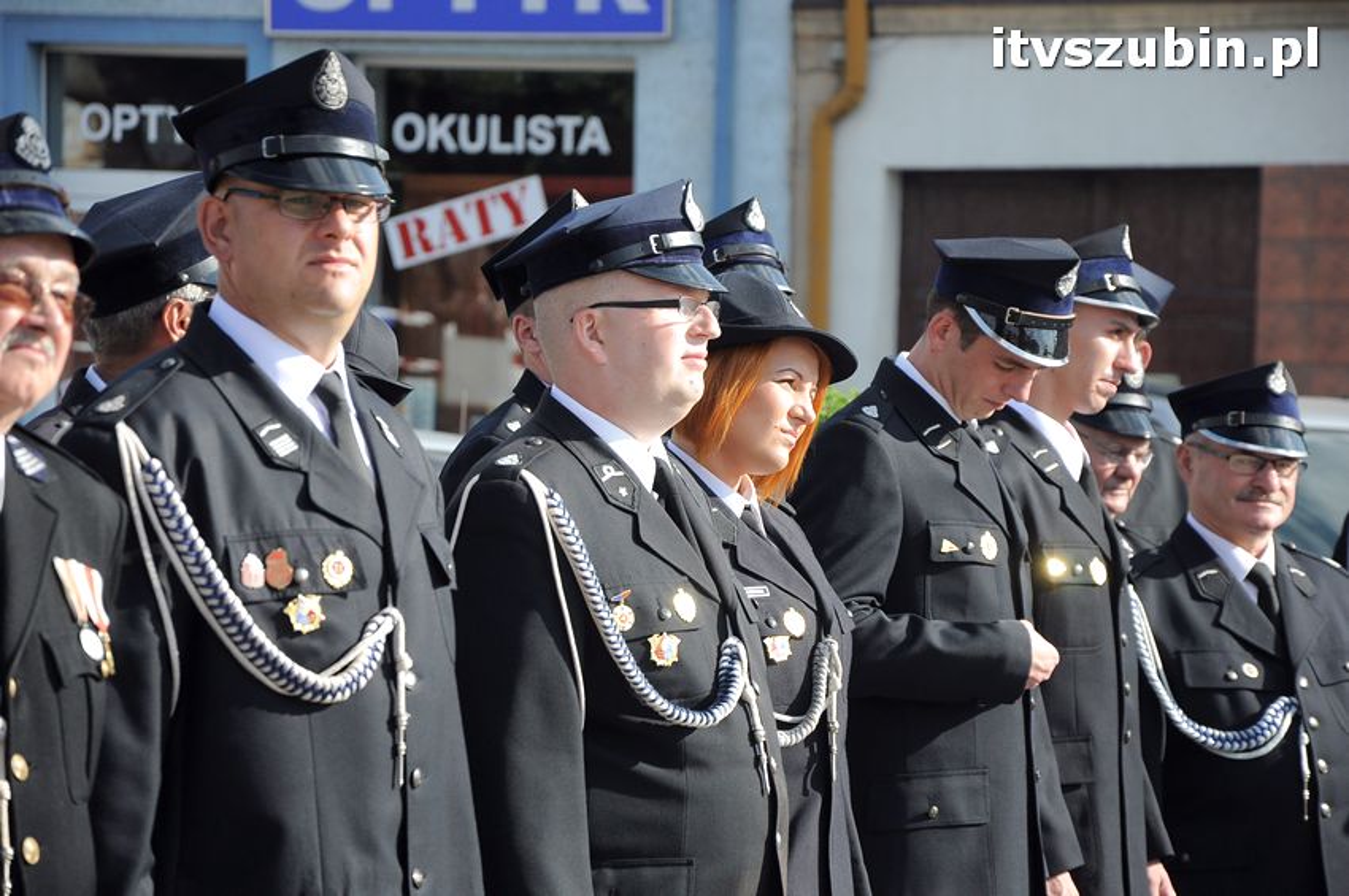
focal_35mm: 158
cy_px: 448
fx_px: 5896
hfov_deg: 13.1
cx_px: 674
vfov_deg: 8.7
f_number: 6.3
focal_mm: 105
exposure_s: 1/640
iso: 400
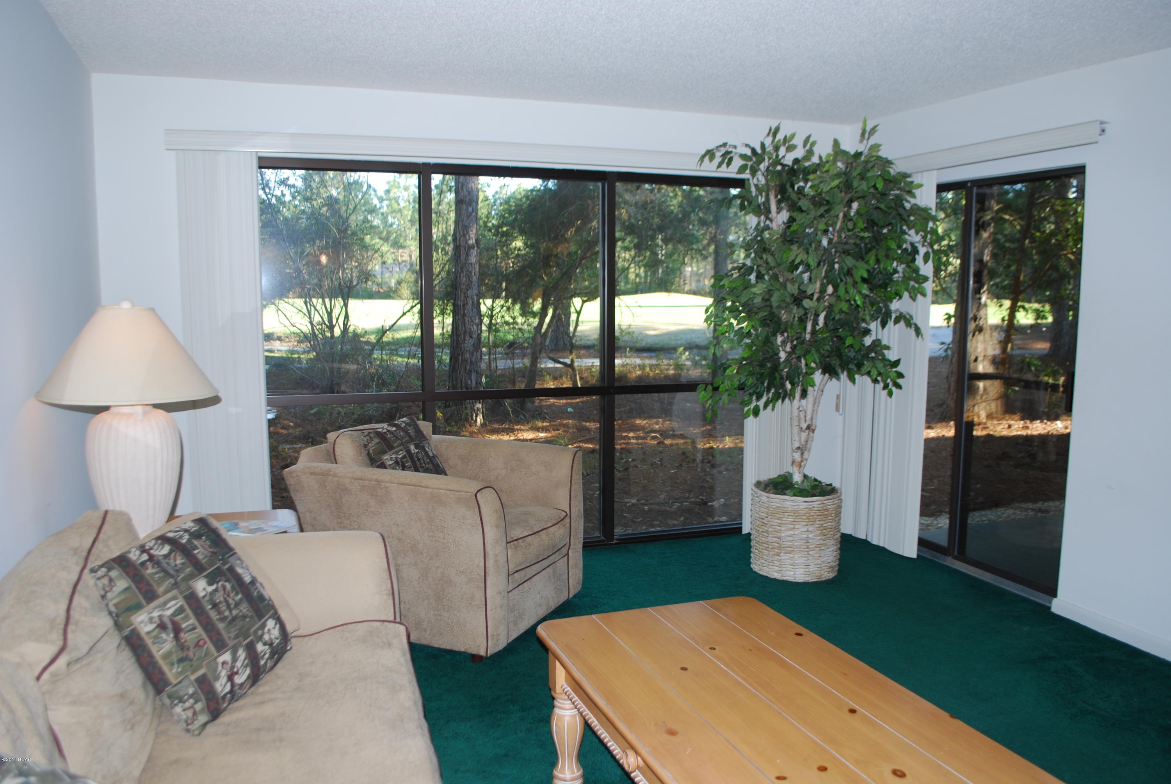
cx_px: 586
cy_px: 392
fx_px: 879
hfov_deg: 67.3
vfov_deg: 48.0
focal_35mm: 27
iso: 200
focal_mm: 18
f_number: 3.5
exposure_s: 1/60
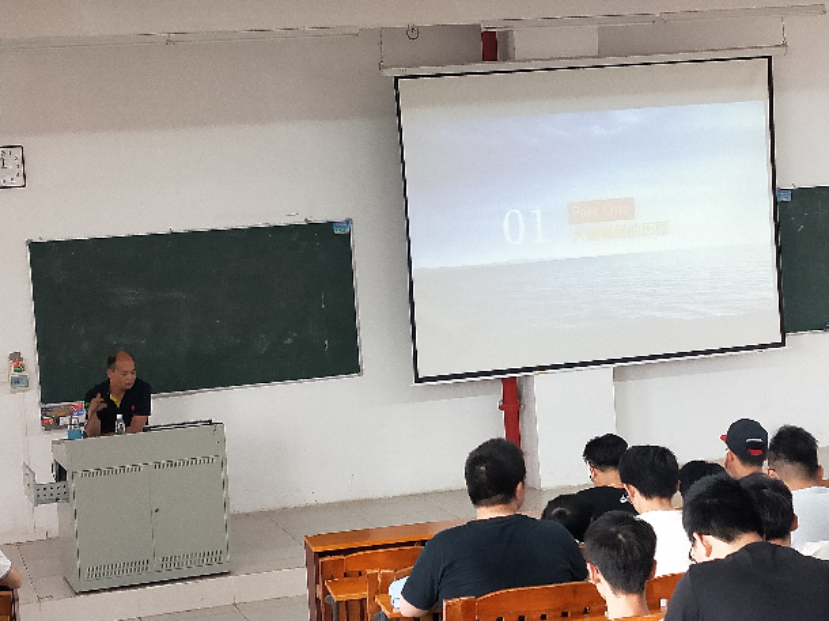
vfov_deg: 58.8
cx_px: 414
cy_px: 310
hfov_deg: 73.9
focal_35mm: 23
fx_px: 551
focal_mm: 3.99
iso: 123
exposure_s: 1/50
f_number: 1.7
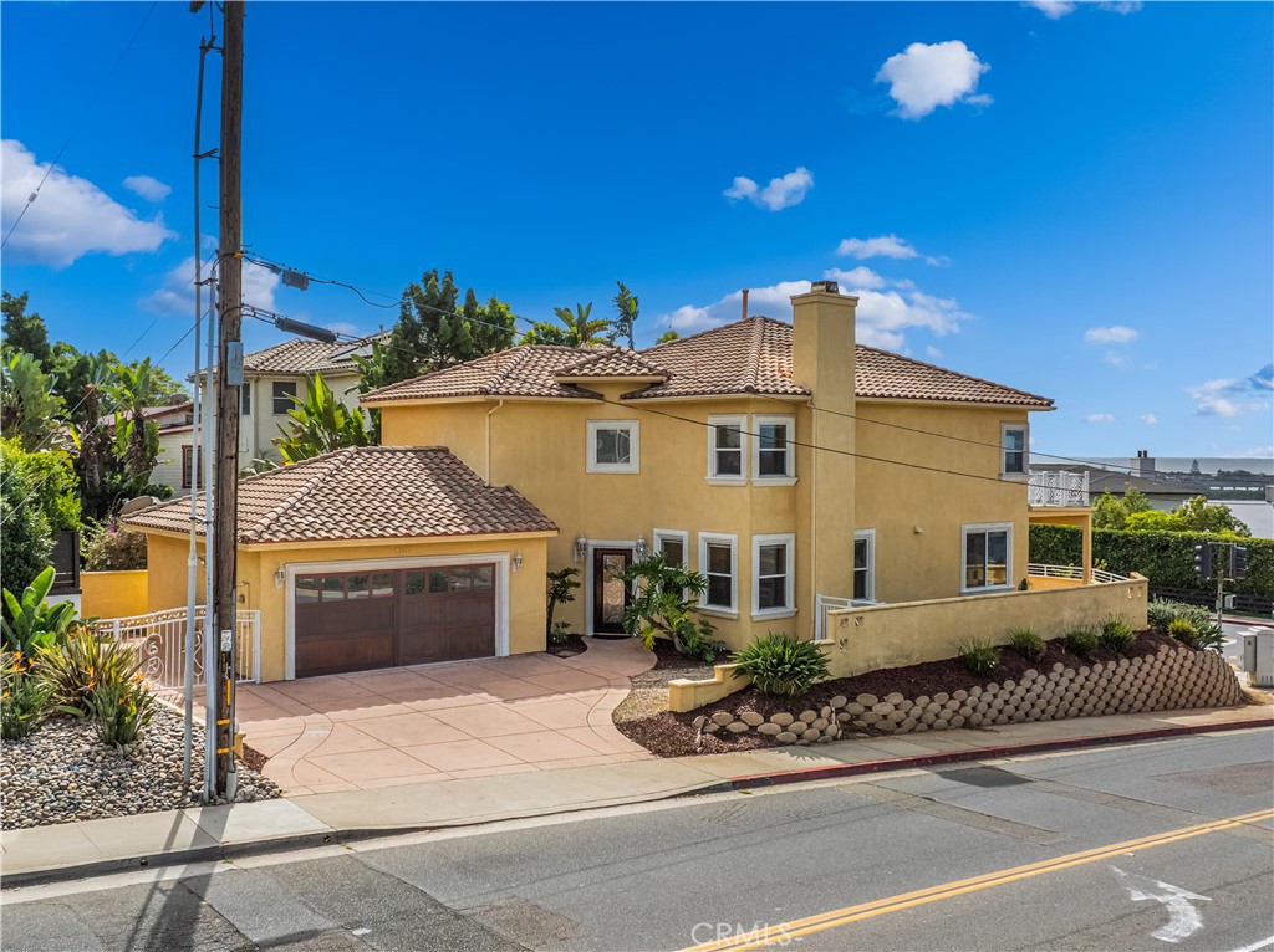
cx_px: 637
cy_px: 476
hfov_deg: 71.6
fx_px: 882
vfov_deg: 56.7
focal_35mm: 24
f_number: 2.8
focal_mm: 12.29
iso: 200
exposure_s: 1/6400
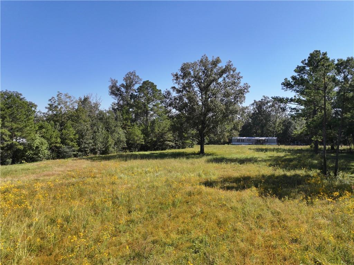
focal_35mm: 24
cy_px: 132
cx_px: 177
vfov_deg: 56.8
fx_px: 245
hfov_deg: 71.6
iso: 110
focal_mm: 12.29
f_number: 2.8
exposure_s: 1/1250
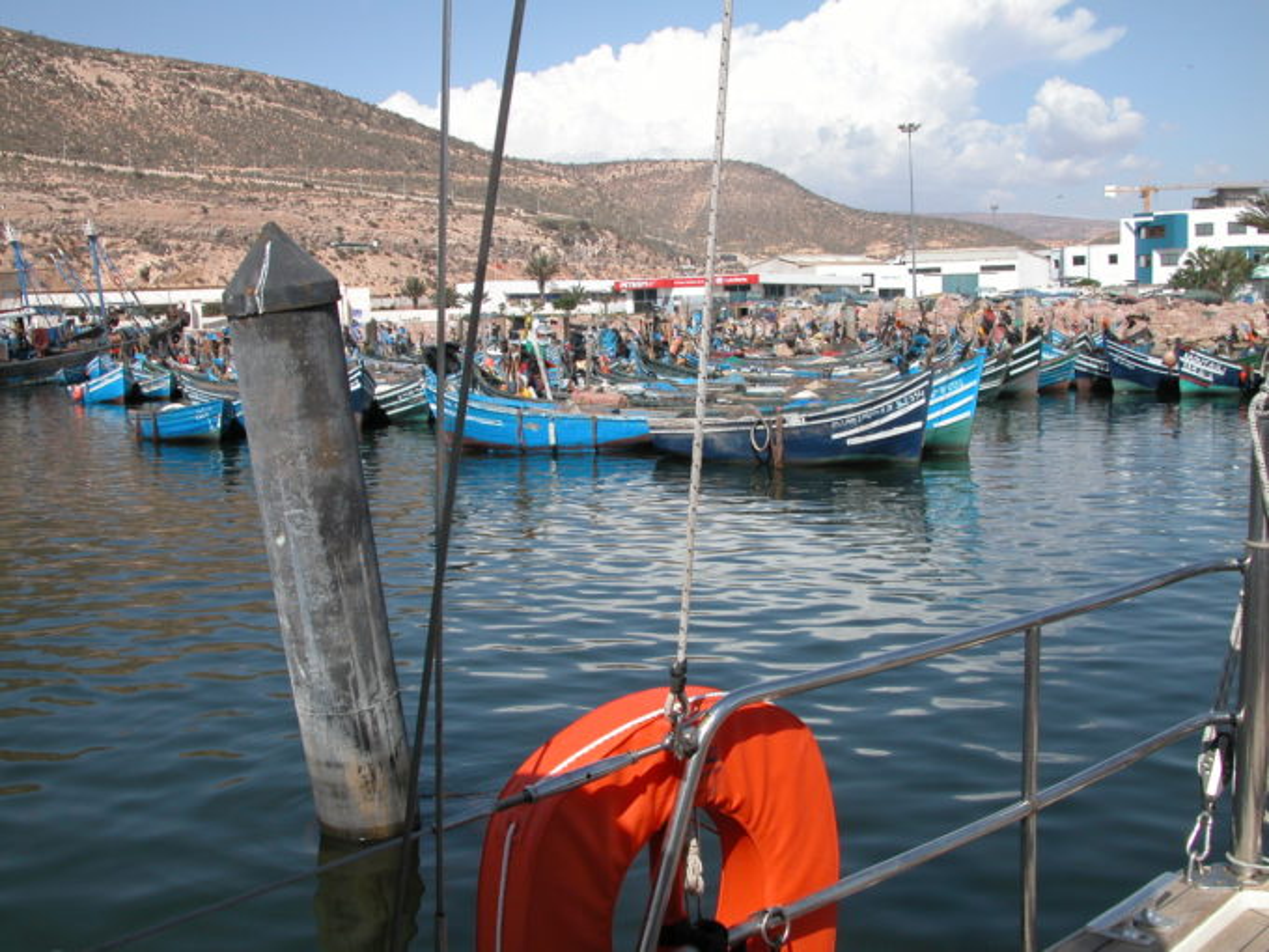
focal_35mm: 35
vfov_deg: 40.7
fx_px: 1283
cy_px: 476
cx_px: 634
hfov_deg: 52.6
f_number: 7.1
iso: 100
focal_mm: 8.9
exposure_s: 1/340
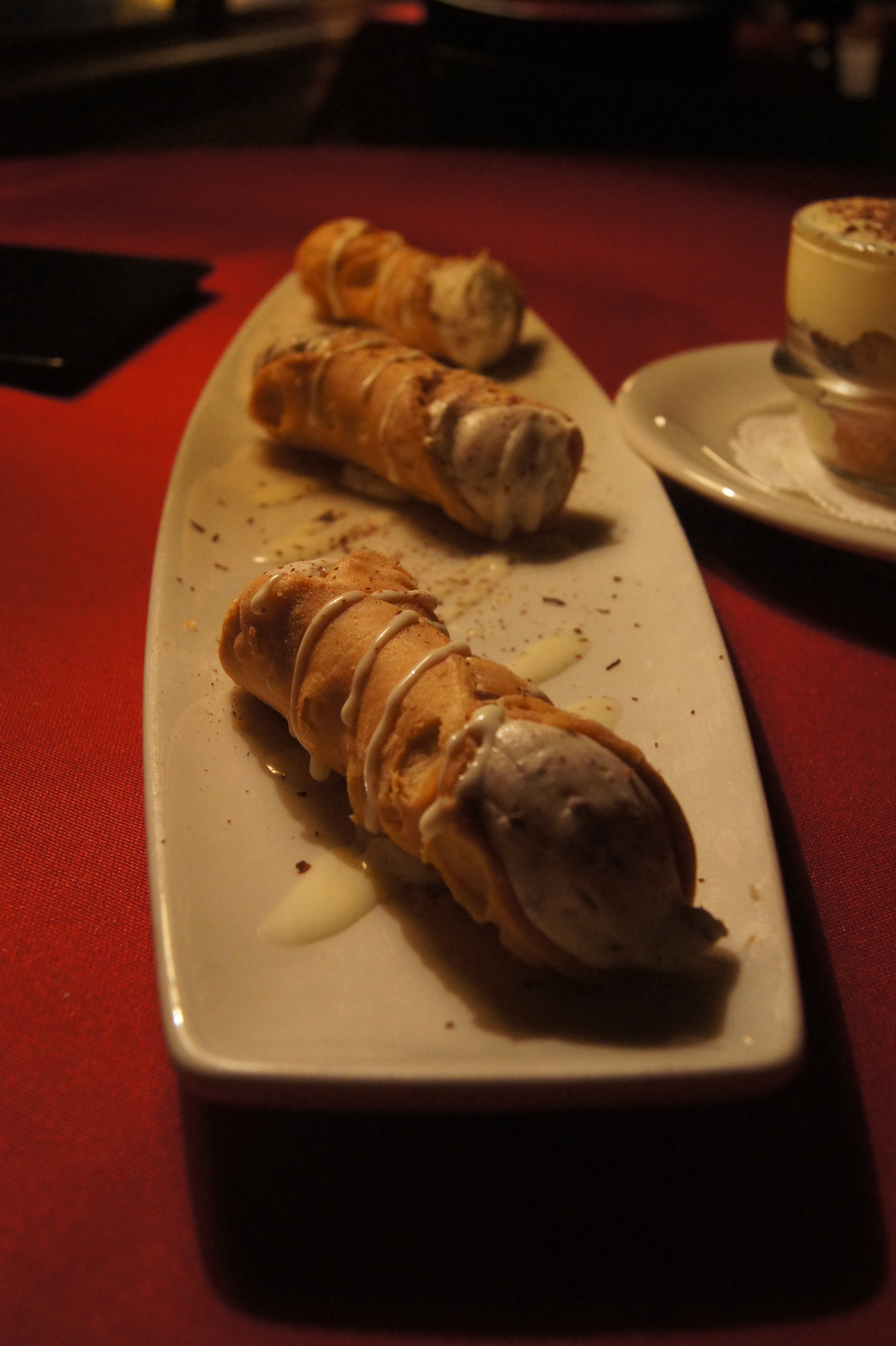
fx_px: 1458
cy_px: 673
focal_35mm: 39
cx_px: 448
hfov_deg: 34.2
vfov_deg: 49.6
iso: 1600
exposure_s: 1/15
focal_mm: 26
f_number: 8
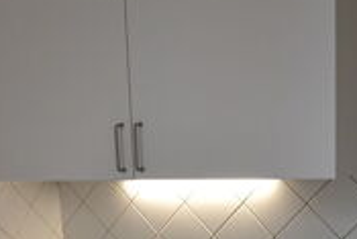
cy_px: 296
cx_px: 108
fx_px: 734
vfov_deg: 17.5
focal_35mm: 74
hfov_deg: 27.1
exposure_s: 1/80
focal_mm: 18
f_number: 4.5
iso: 400
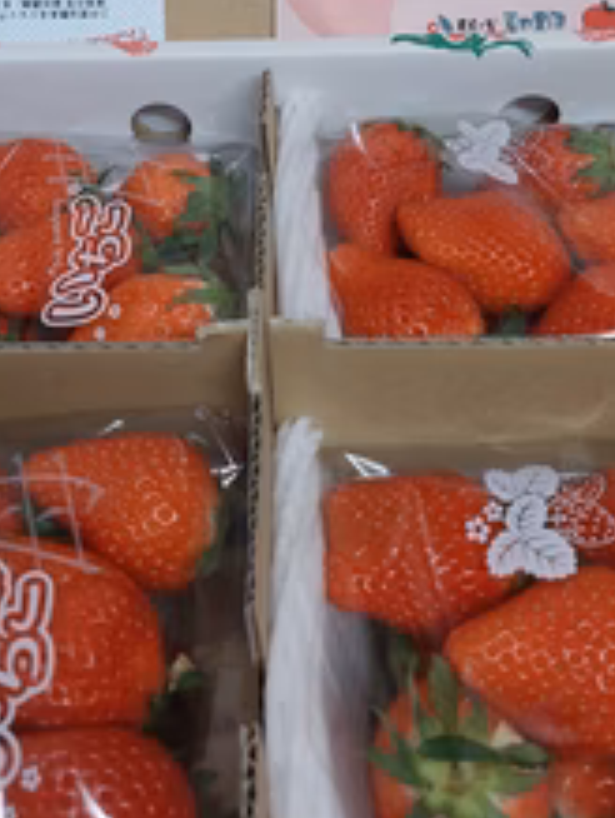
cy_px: 221
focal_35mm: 44
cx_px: 270
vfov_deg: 41.8
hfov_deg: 32.9
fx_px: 1040
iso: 250
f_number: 1.8
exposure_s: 1/50
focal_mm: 5.23
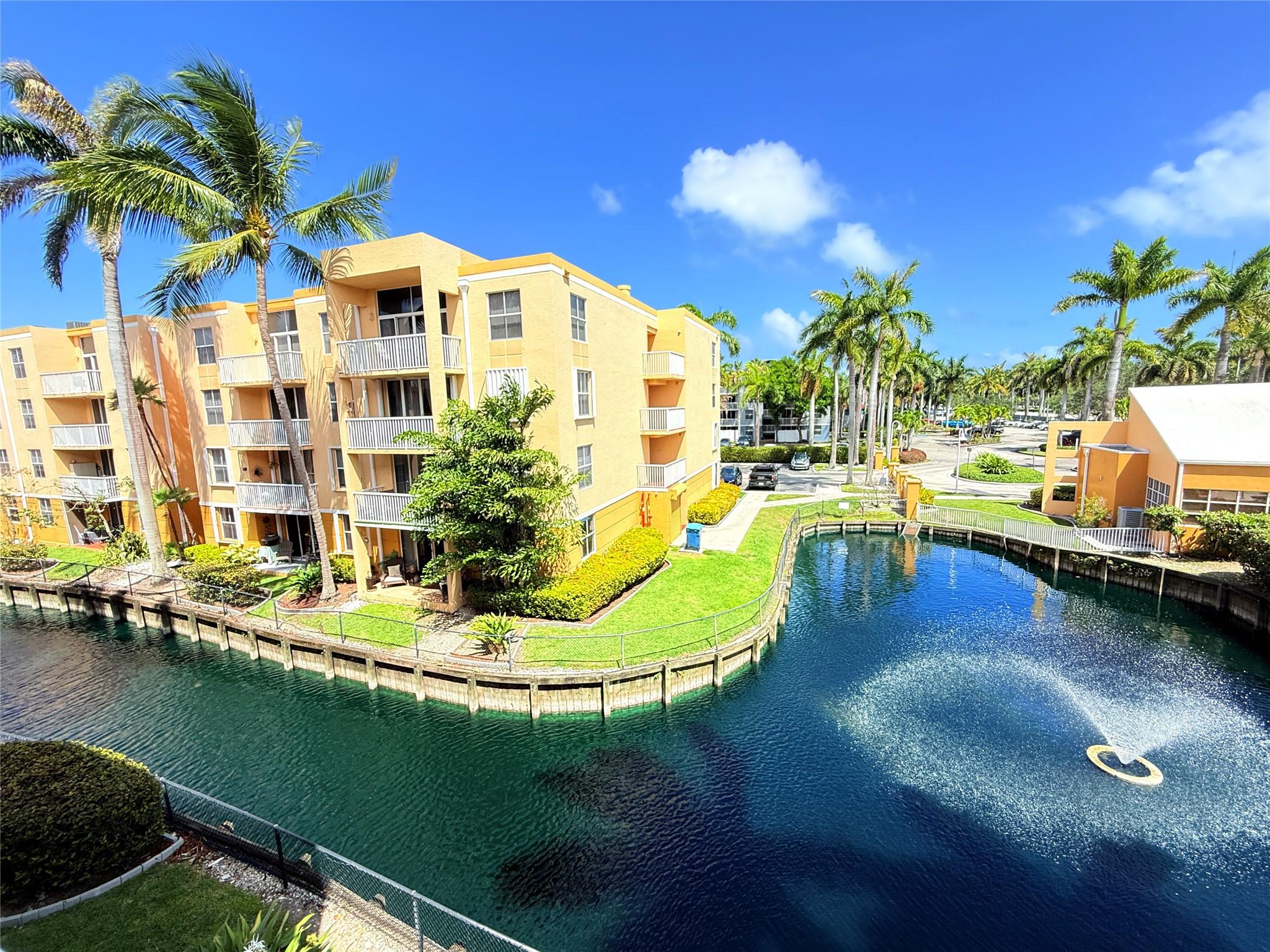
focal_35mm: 14
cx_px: 635
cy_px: 476
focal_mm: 2.22
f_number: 2.2
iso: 64
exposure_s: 1/613
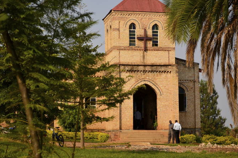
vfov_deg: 14.5
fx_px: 621
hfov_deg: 21.7
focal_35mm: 94
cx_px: 122
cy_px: 66
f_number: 5.6
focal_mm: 52
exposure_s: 1/640
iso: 200
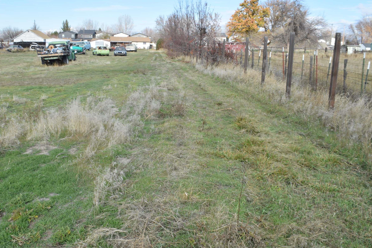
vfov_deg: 37.8
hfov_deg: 54.1
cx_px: 150
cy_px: 120
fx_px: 362
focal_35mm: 35
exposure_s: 1/200
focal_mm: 18
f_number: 7.1
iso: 100
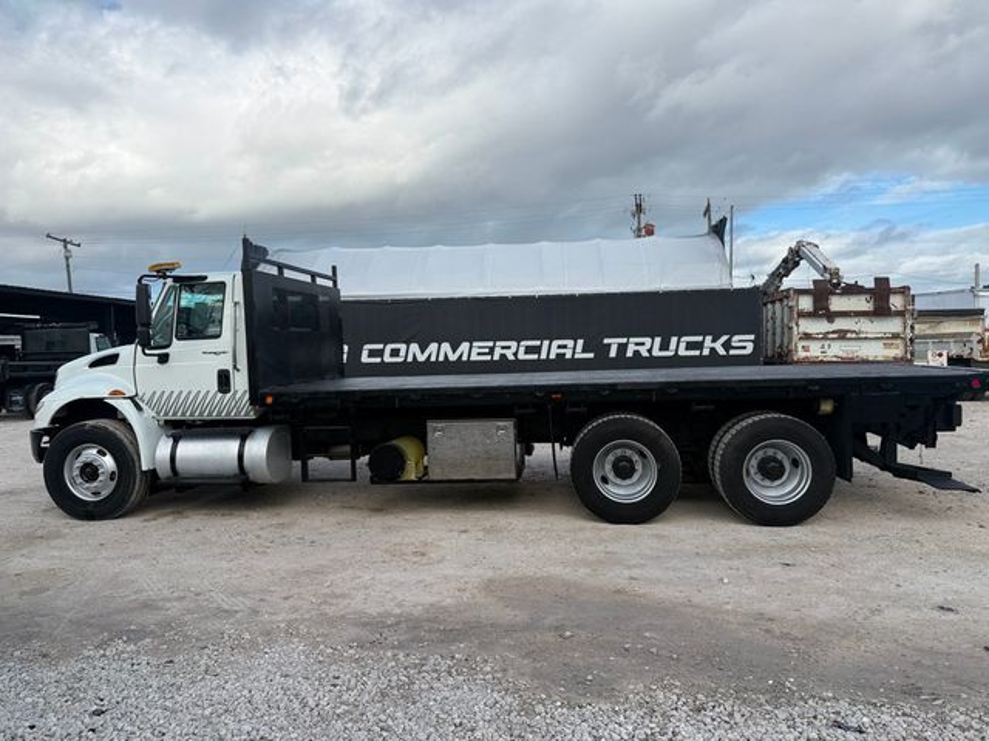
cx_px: 494
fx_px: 686
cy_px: 370
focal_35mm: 24
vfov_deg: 56.8
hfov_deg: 71.6
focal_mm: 6.76
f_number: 1.78
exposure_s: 1/4167
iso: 80
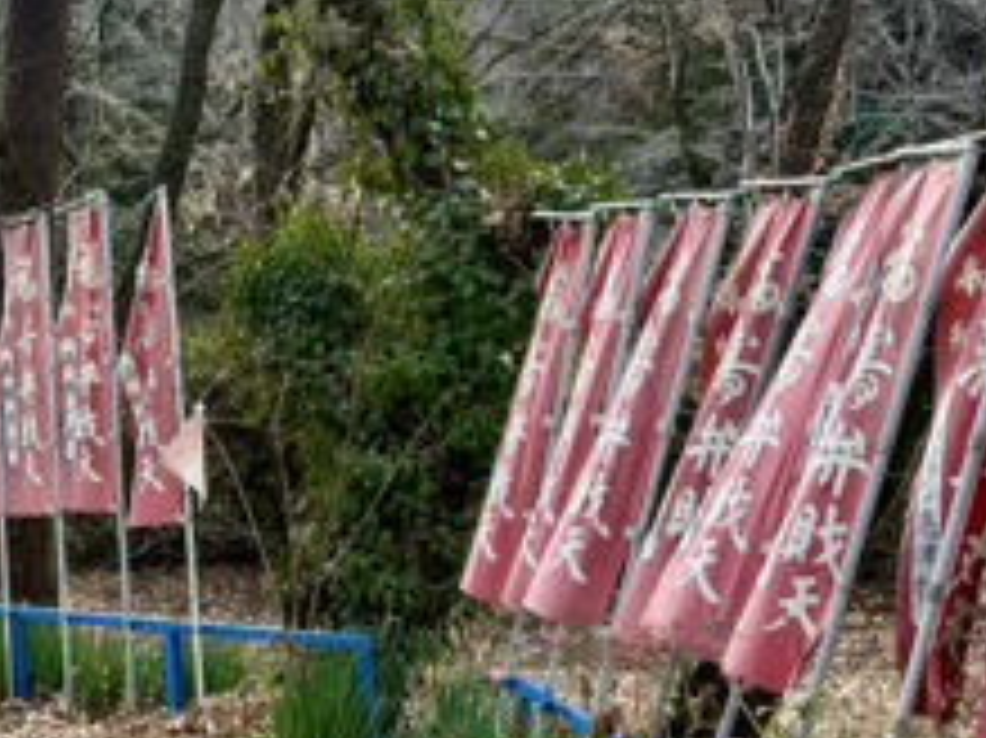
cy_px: 583
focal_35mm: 83
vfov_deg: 17.6
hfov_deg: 22.4
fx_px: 2363
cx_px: -59
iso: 50
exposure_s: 1/324
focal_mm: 5.96
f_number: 1.6
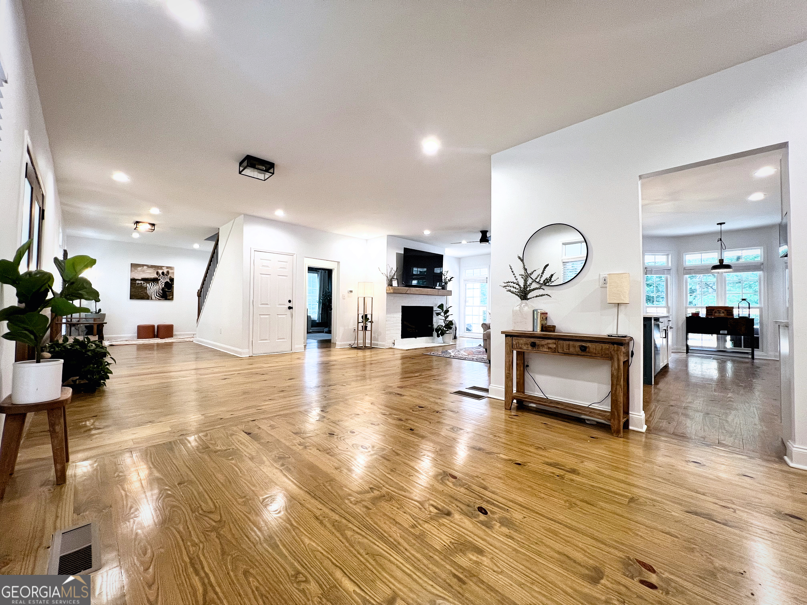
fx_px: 303
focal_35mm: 13
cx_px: 404
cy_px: 302
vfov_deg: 89.9
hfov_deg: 106.2
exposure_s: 1/60
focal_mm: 1.57
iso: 125
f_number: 1.8
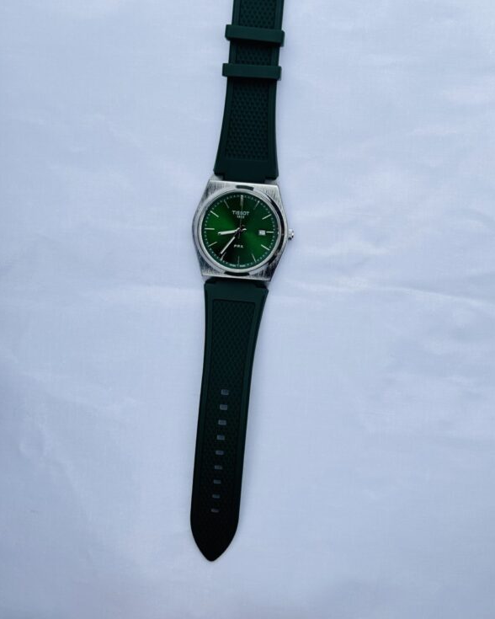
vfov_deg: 36.6
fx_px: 934
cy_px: 296
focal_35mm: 51
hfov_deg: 29.7
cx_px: 251
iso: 64
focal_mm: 6.76
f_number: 1.78
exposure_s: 1/2611
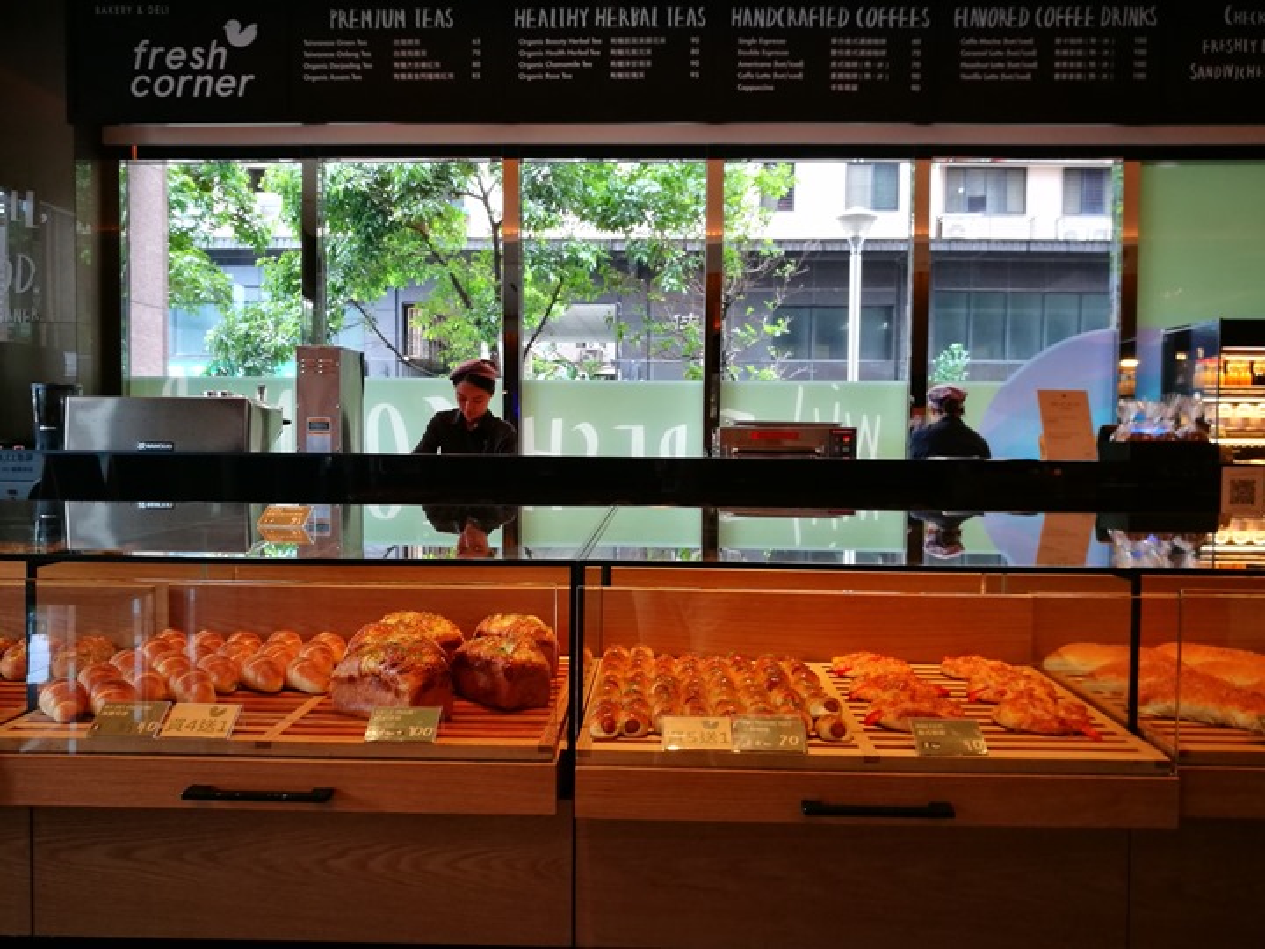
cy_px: 474
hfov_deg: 60.0
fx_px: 1096
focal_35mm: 30
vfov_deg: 46.8
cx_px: 632
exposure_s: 1/30
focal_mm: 4.5
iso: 250
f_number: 2.2
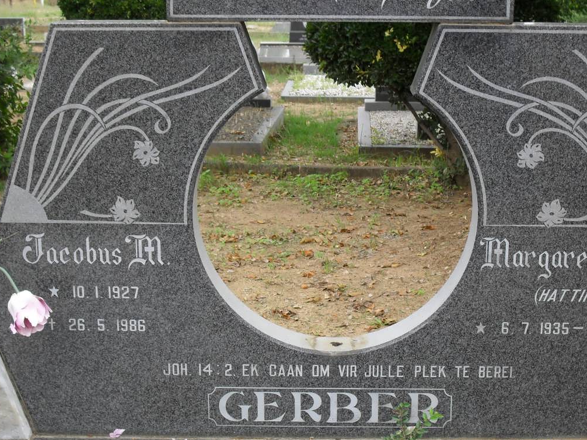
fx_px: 1153
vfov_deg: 21.6
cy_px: 252
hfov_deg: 28.5
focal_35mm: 68
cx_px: 333
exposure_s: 1/125
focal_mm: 10.1
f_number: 4.3
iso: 100
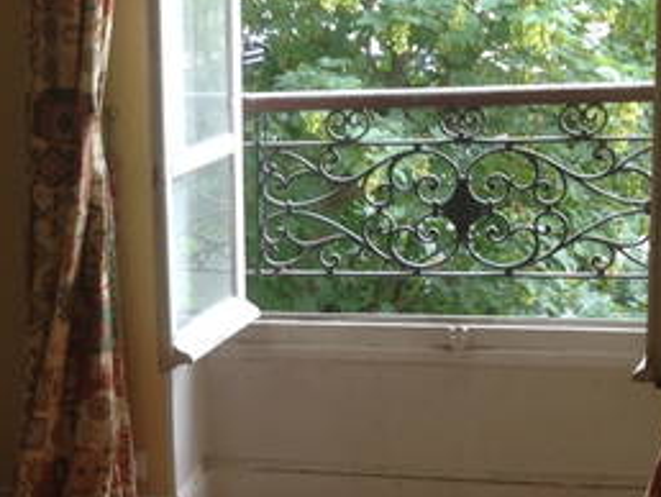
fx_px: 2045
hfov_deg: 17.9
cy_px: 297
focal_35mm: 107
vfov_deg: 13.8
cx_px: -20
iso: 50
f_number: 2.4
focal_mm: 4.28
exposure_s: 1/60
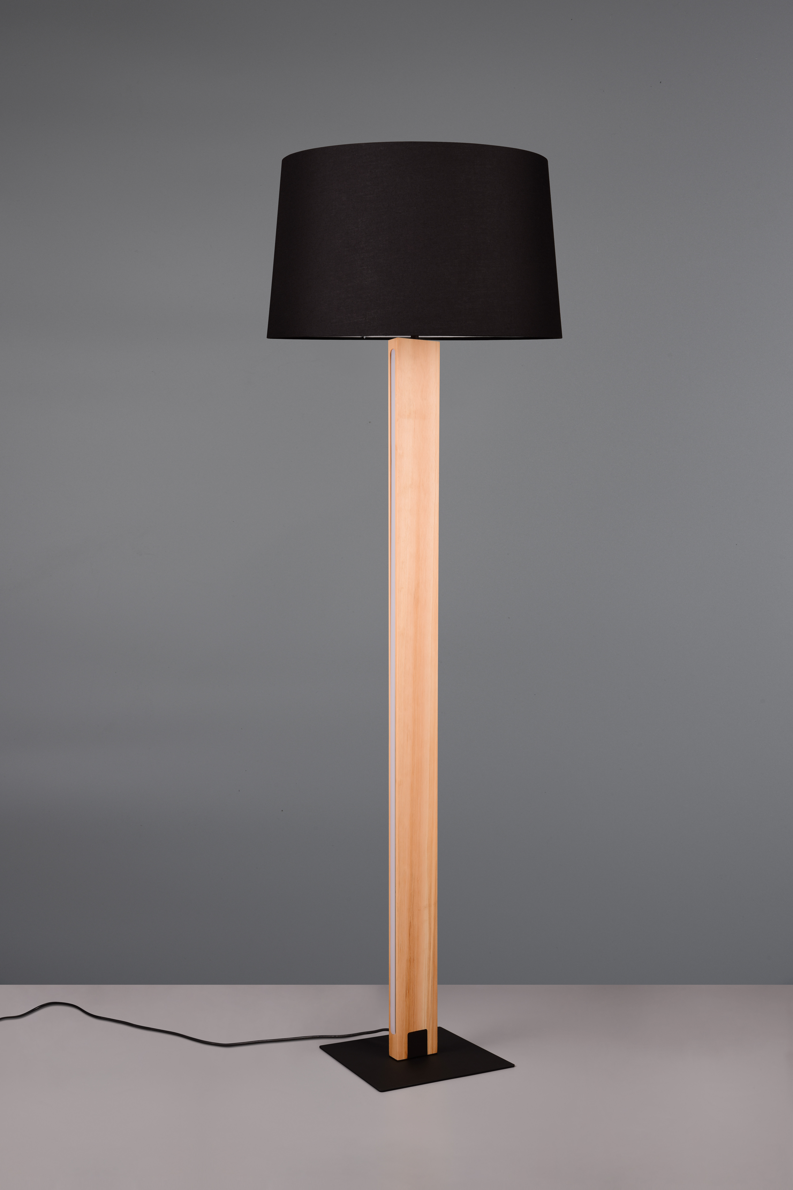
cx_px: 396
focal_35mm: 50
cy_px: 595
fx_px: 1652
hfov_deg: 27.0
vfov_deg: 39.6
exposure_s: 1/8
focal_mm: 50
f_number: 13
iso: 100
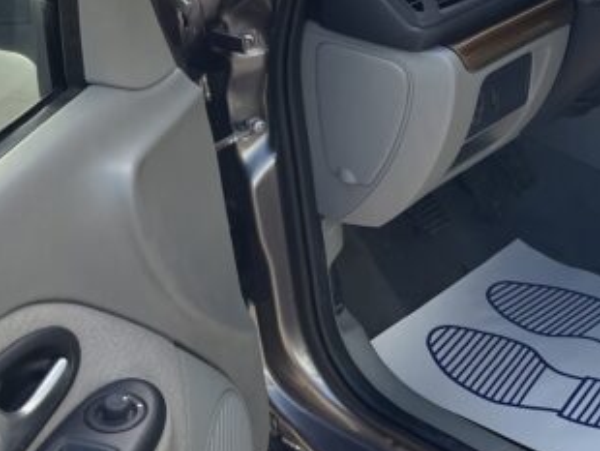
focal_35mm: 67
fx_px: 1162
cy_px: 50
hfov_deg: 26.9
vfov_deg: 21.5
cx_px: 641
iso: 50
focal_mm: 4.2
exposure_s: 1/410
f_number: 1.6
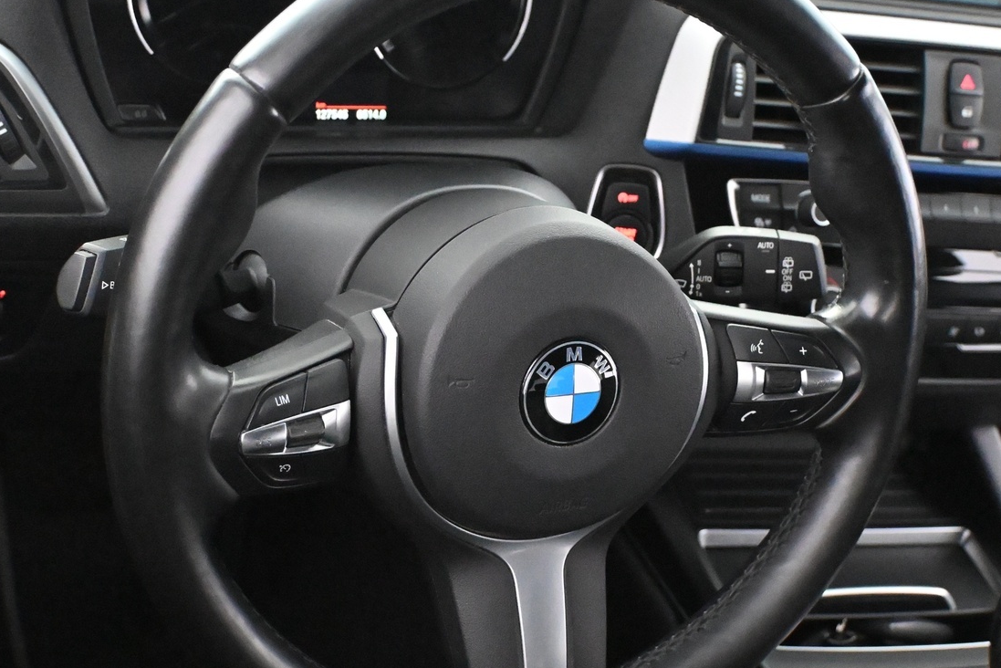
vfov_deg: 21.9
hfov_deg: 32.4
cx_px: 482
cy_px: 356
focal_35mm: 62
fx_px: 1724
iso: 12800
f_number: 4.5
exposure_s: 1/60
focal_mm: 28
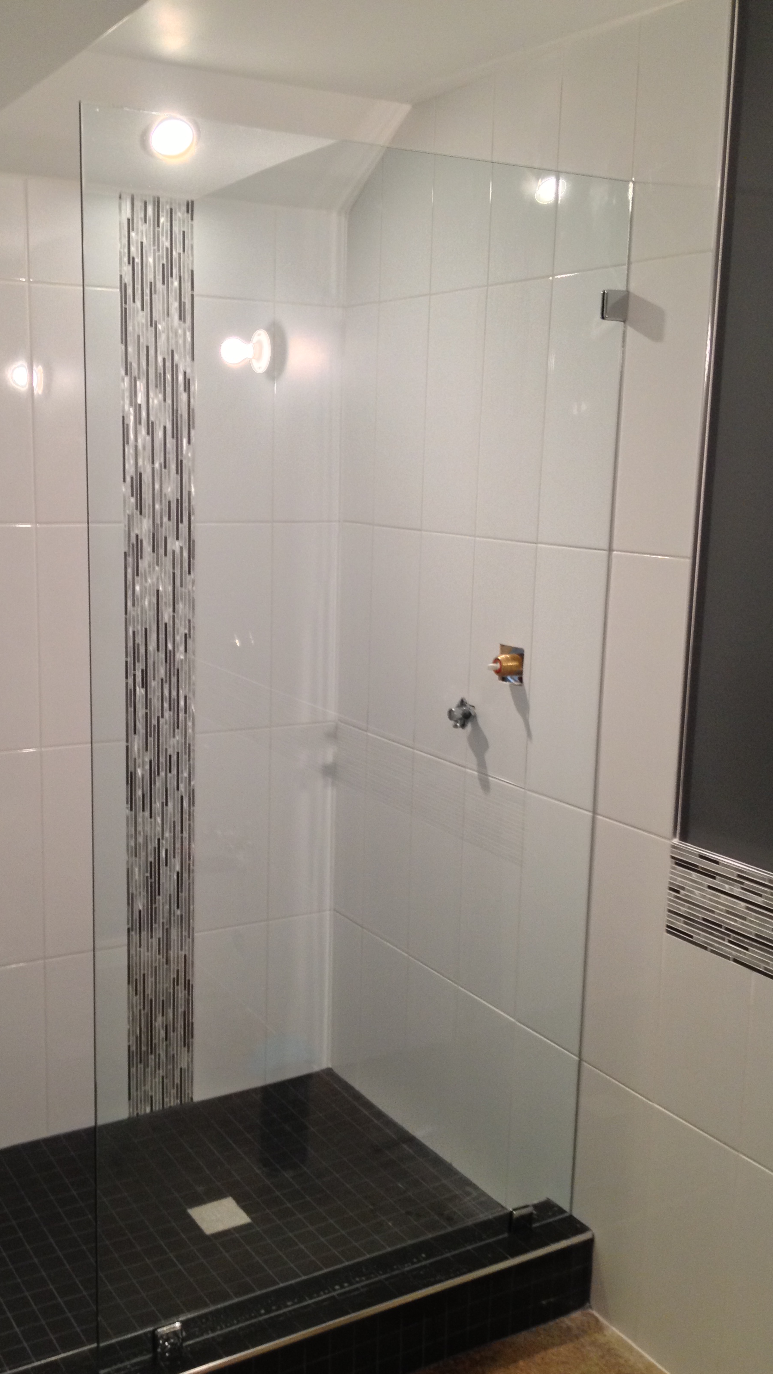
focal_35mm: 39
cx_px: 305
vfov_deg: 51.6
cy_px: 701
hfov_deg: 30.3
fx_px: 1421
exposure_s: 1/20
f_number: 2.4
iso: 125
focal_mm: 4.28
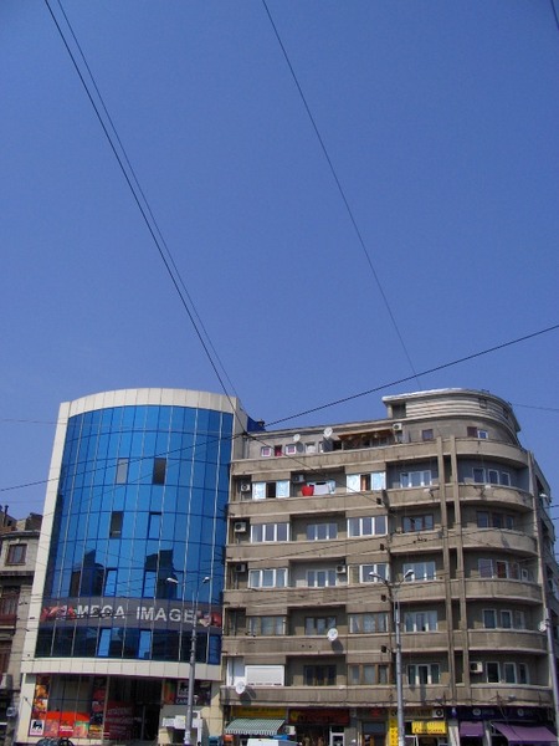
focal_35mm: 35
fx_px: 754
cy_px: 373
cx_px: 280
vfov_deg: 52.6
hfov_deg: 40.7
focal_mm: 5.8
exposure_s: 1/1538
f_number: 4.3
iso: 100
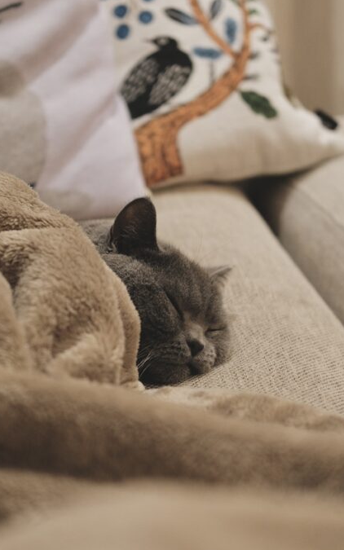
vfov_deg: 25.2
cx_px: 152
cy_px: 275
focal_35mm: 82
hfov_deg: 15.9
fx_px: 1230
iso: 1600
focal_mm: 35
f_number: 2
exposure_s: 1/105
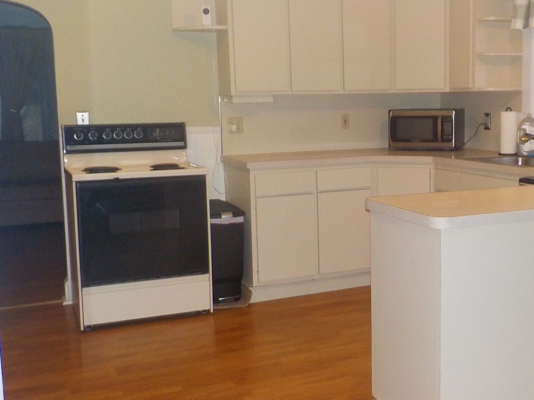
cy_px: 188
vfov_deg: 32.9
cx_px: 372
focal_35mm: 44
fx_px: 679
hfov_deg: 42.2
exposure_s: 1/30
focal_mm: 4.1
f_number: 3.3
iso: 280
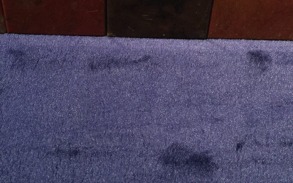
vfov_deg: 15.6
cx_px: 177
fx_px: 663
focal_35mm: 83
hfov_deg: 24.9
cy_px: 22
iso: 40
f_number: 2.2
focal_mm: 4.15
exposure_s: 1/17
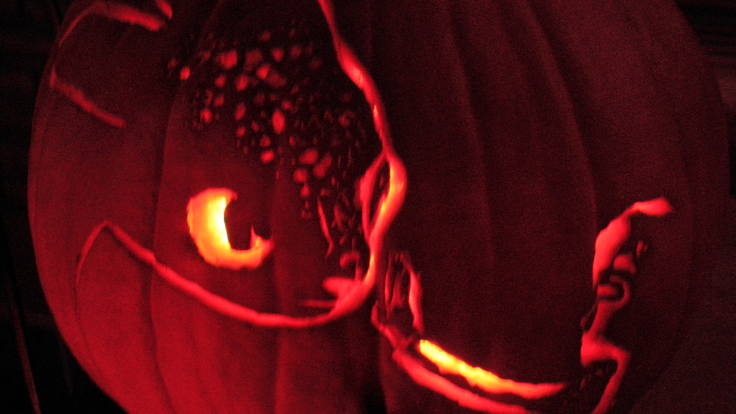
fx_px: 1386
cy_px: 217
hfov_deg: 29.7
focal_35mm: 71
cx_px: 369
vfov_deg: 17.0
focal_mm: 11.76
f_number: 4.7
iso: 400
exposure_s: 1/4
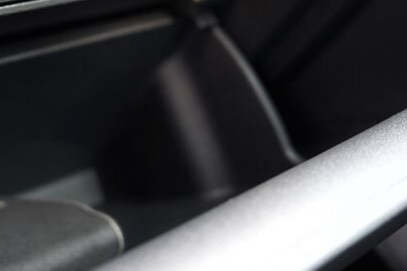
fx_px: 678
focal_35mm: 60
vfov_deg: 22.4
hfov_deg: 31.7
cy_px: 68
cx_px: 34
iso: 400
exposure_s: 1/30
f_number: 2.8
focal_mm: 24
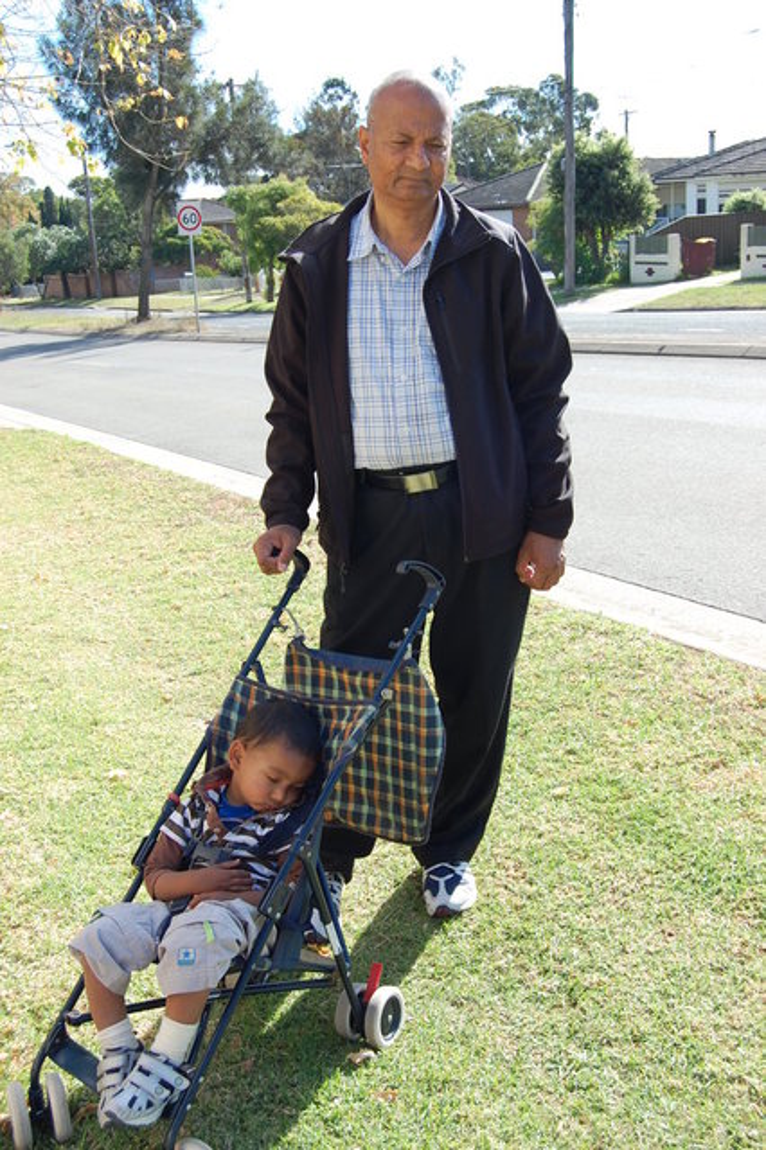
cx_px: 383
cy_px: 575
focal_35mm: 36
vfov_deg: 53.2
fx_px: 1150
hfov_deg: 36.8
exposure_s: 1/200
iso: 200
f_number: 7.1
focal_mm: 24
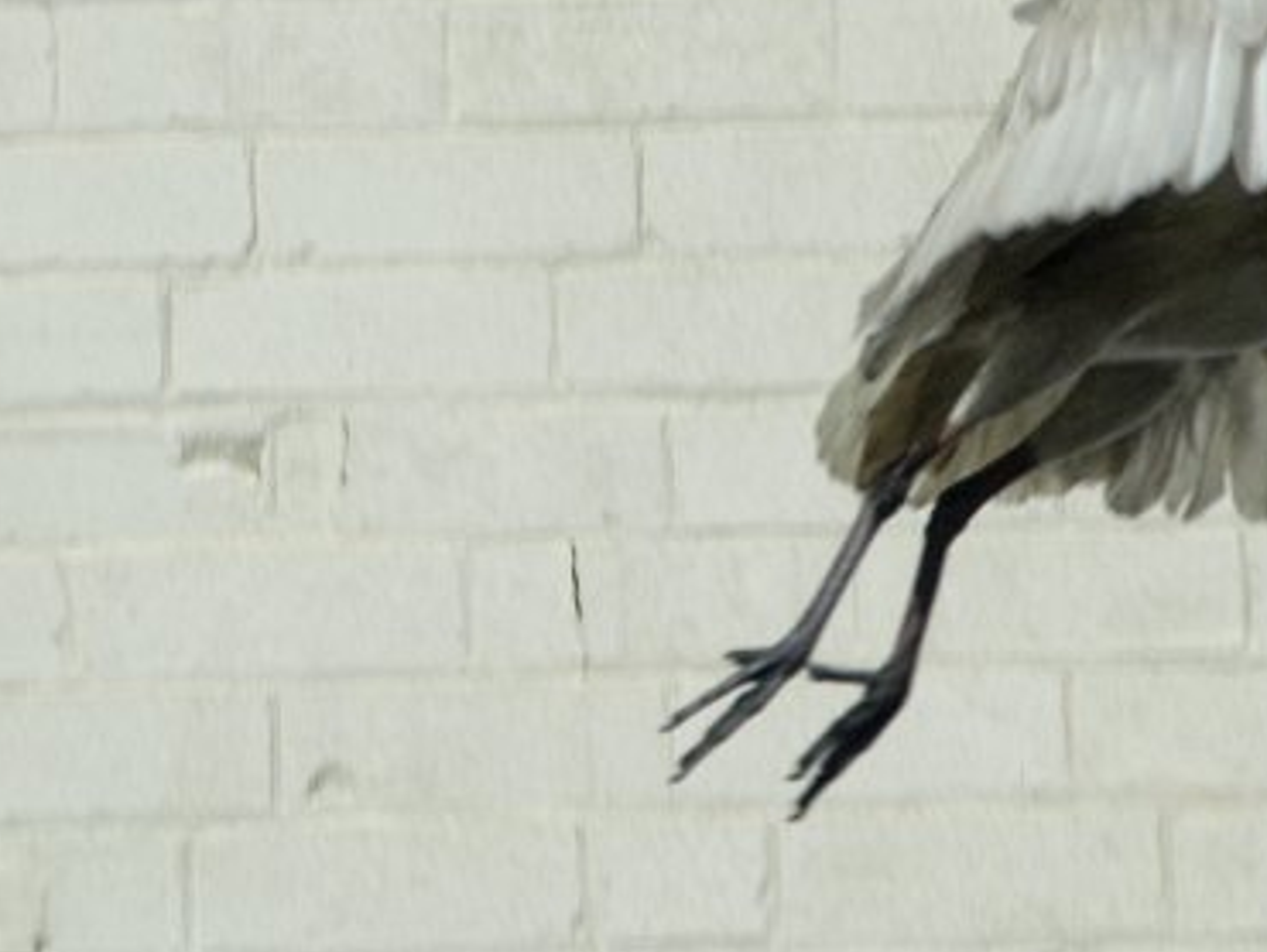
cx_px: 623
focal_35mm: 749
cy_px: 349
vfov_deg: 2.0
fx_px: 27432
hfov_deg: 2.6
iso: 100
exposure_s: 1/640
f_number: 11
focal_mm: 300
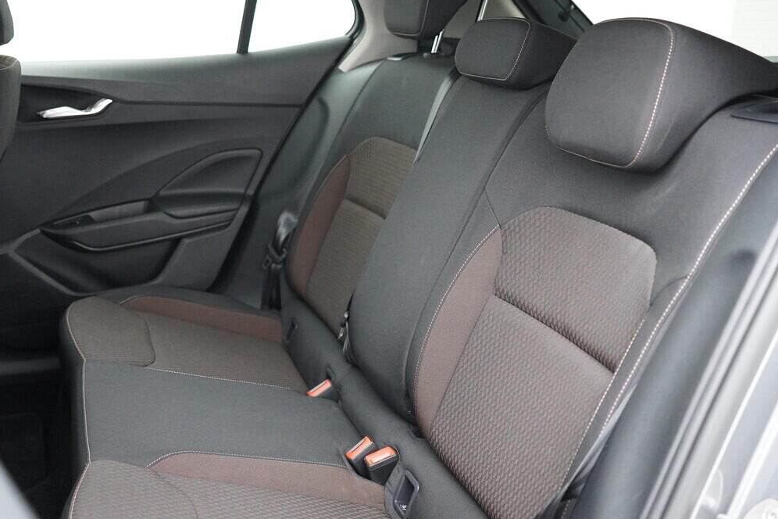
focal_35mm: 37
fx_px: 800
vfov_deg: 35.9
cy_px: 258
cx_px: 381
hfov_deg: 51.9
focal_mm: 24
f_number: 2.8
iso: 6400
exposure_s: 1/320
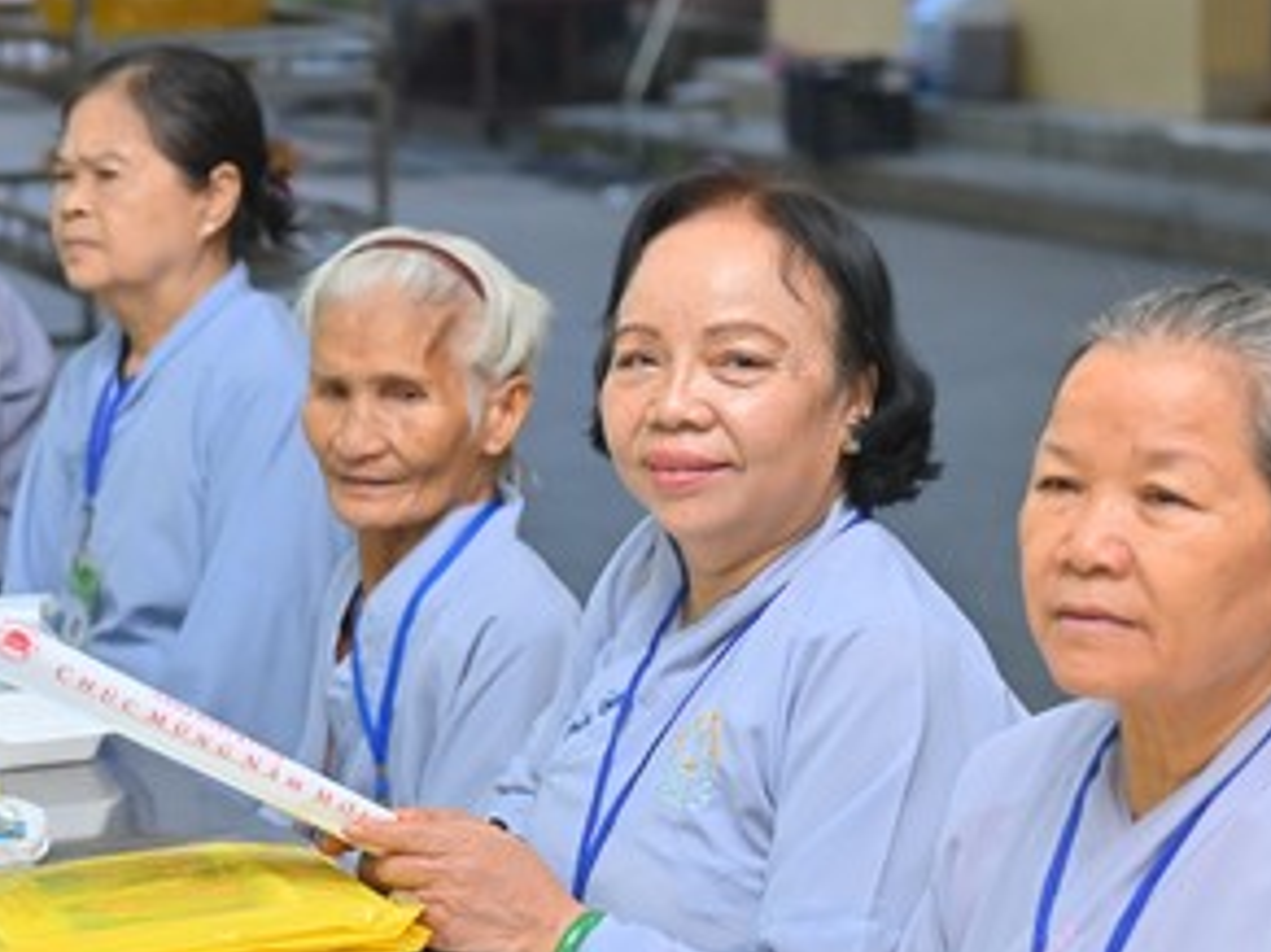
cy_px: 721
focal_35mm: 133
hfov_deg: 14.7
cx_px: 140
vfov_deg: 11.1
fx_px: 4881
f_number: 3.2
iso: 640
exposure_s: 1/160
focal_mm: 62
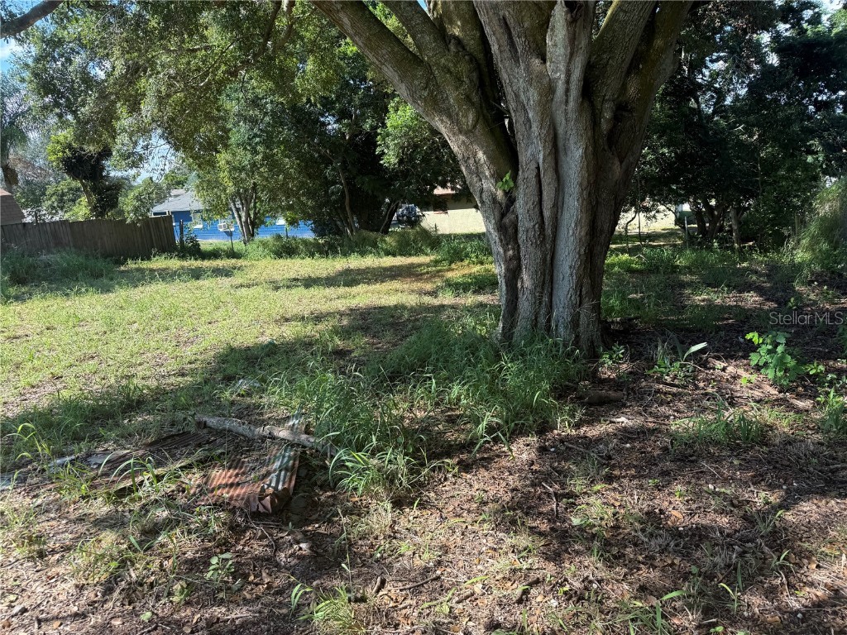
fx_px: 587
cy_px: 318
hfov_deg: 71.6
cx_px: 424
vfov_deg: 56.8
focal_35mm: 24
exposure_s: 1/780
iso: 80
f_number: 1.78
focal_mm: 6.76
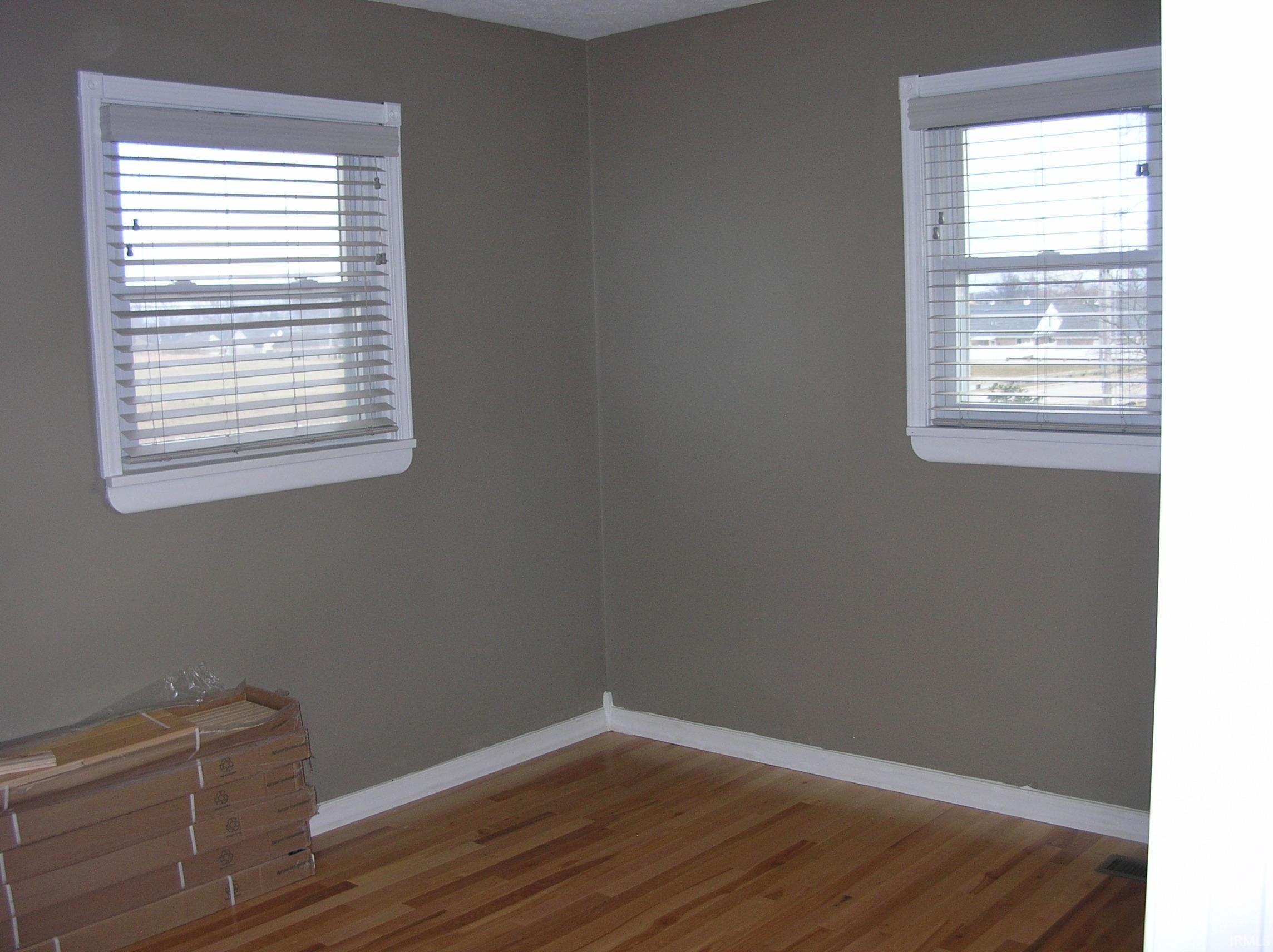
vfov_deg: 39.6
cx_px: 636
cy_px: 476
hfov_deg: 51.4
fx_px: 1323
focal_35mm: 36
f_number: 2.7
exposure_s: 1/60.1
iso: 50
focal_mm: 6
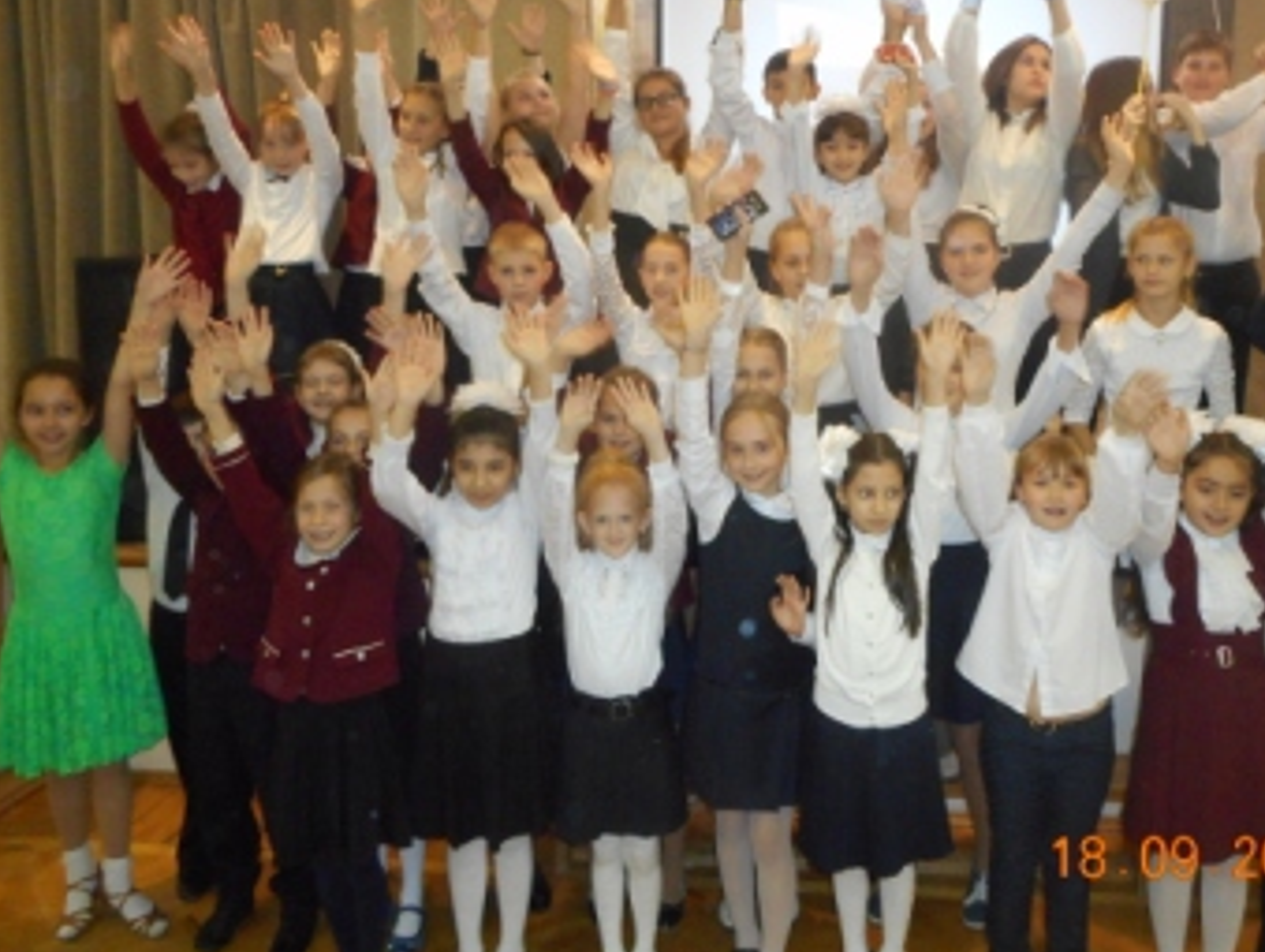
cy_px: 351
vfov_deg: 42.7
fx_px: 1207
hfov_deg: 54.7
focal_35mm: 33
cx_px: 784
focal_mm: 4.5
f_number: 3.7
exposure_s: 1/25
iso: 500
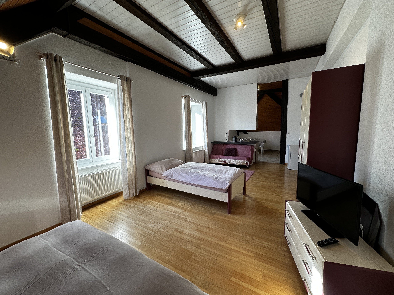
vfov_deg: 85.7
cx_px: 197
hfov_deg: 102.1
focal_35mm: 14
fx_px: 159
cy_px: 148
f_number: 2.2
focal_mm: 2.22
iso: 80
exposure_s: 1/100
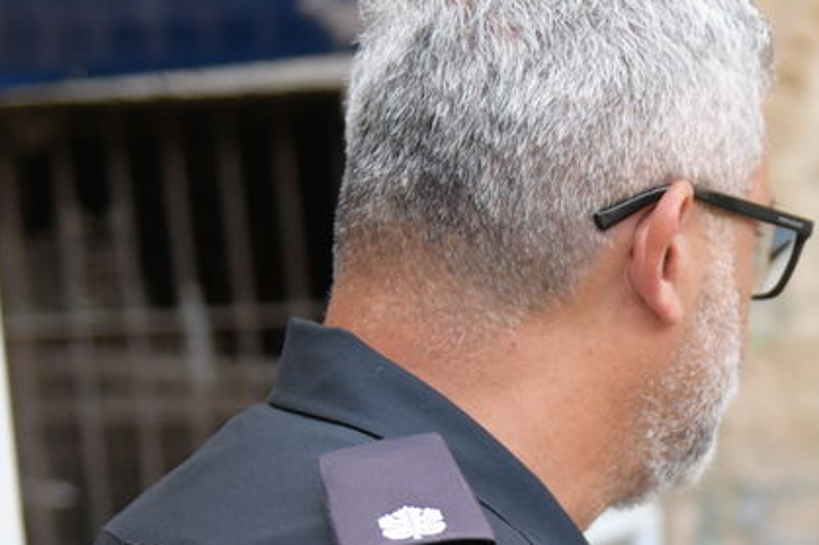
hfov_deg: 13.3
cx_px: 1143
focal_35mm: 147
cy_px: 765
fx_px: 3343
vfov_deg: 9.1
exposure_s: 1/1000
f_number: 2.8
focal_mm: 44
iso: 1600
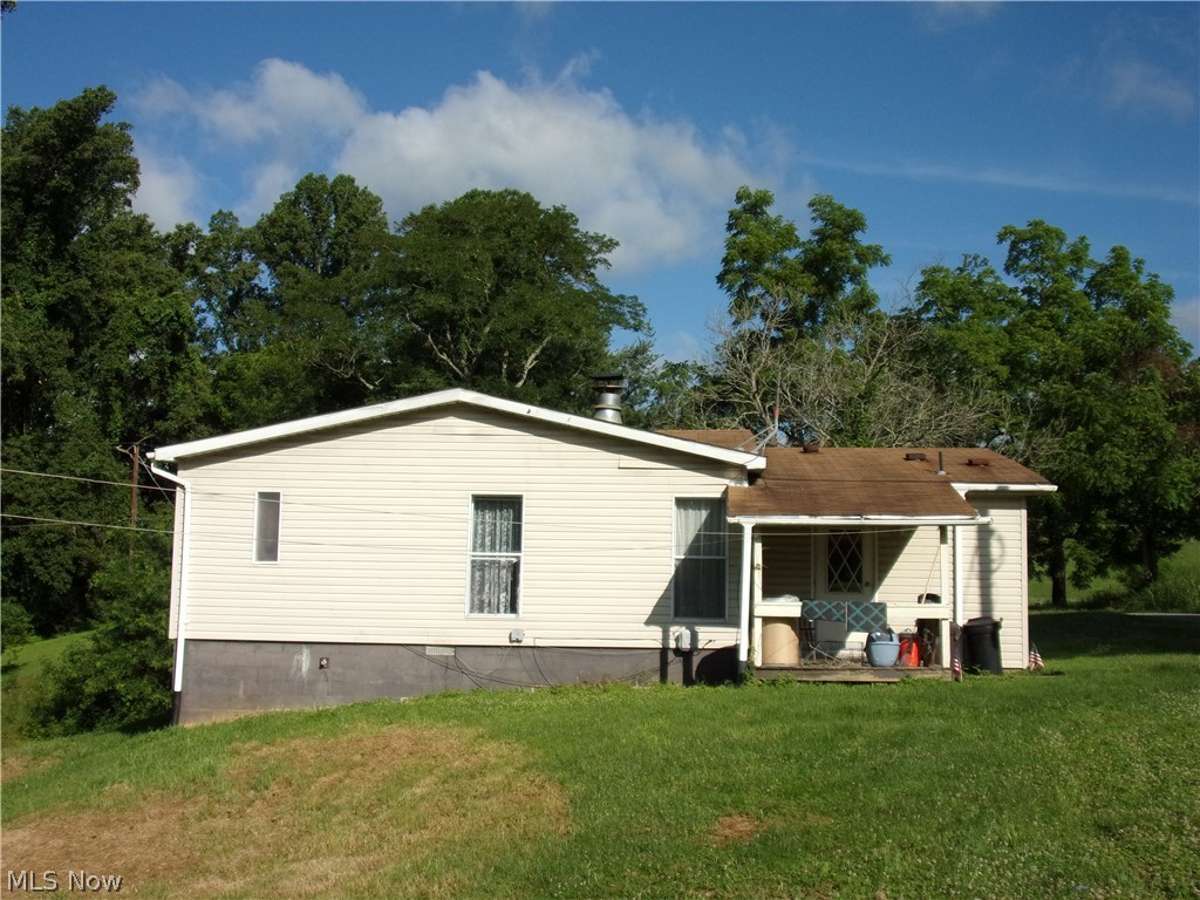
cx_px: 600
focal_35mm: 39
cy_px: 450
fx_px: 1352
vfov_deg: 36.8
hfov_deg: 47.9
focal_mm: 7
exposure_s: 1/1100
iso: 80
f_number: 3.9
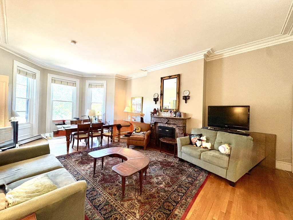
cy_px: 110
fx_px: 119
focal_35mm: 14
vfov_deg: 85.7
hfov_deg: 102.1
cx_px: 146
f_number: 2.2
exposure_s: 1/60
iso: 500
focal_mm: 2.22
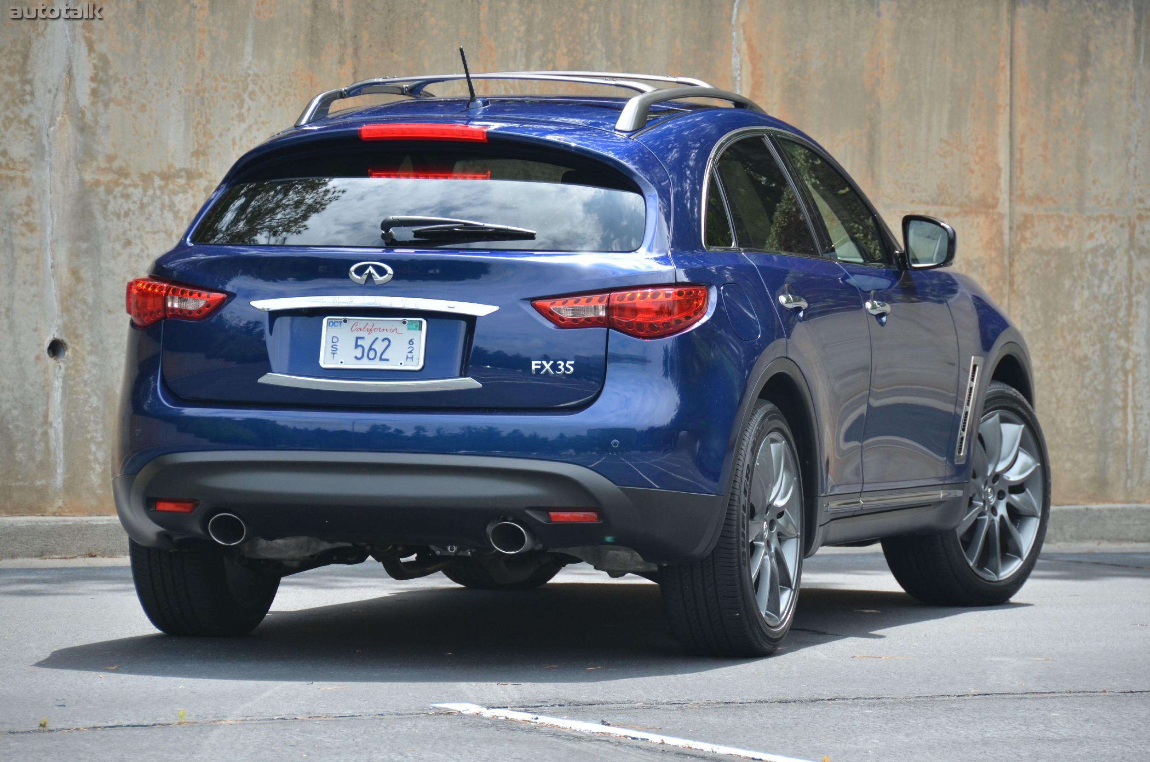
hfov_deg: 10.2
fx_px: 6456
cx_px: 575
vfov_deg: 6.8
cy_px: 381
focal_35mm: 202
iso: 450
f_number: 5.6
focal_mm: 135
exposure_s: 1/1000
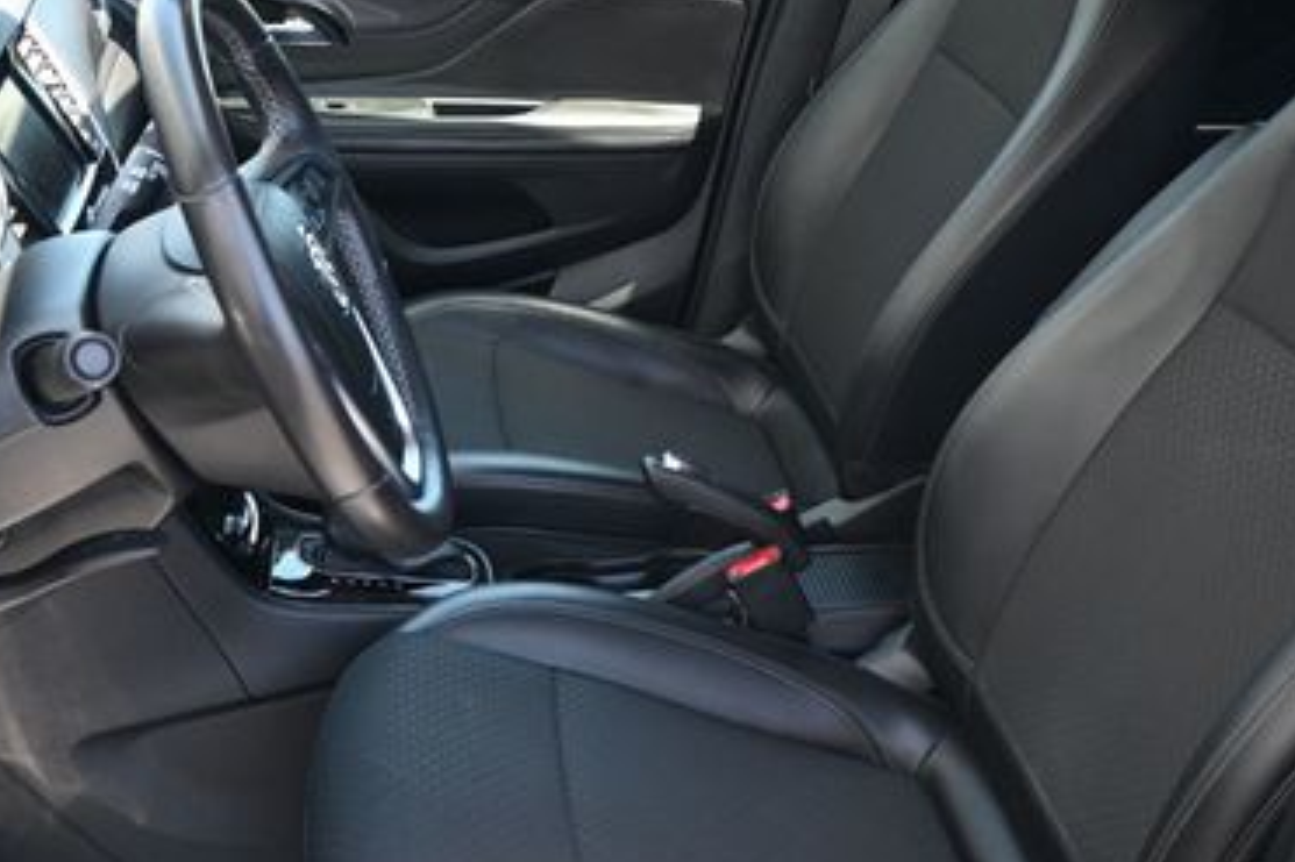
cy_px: 339
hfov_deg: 39.3
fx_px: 1813
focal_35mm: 50
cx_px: 695
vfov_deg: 26.7
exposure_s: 1/160
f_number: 3.8
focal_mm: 19.5
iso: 400
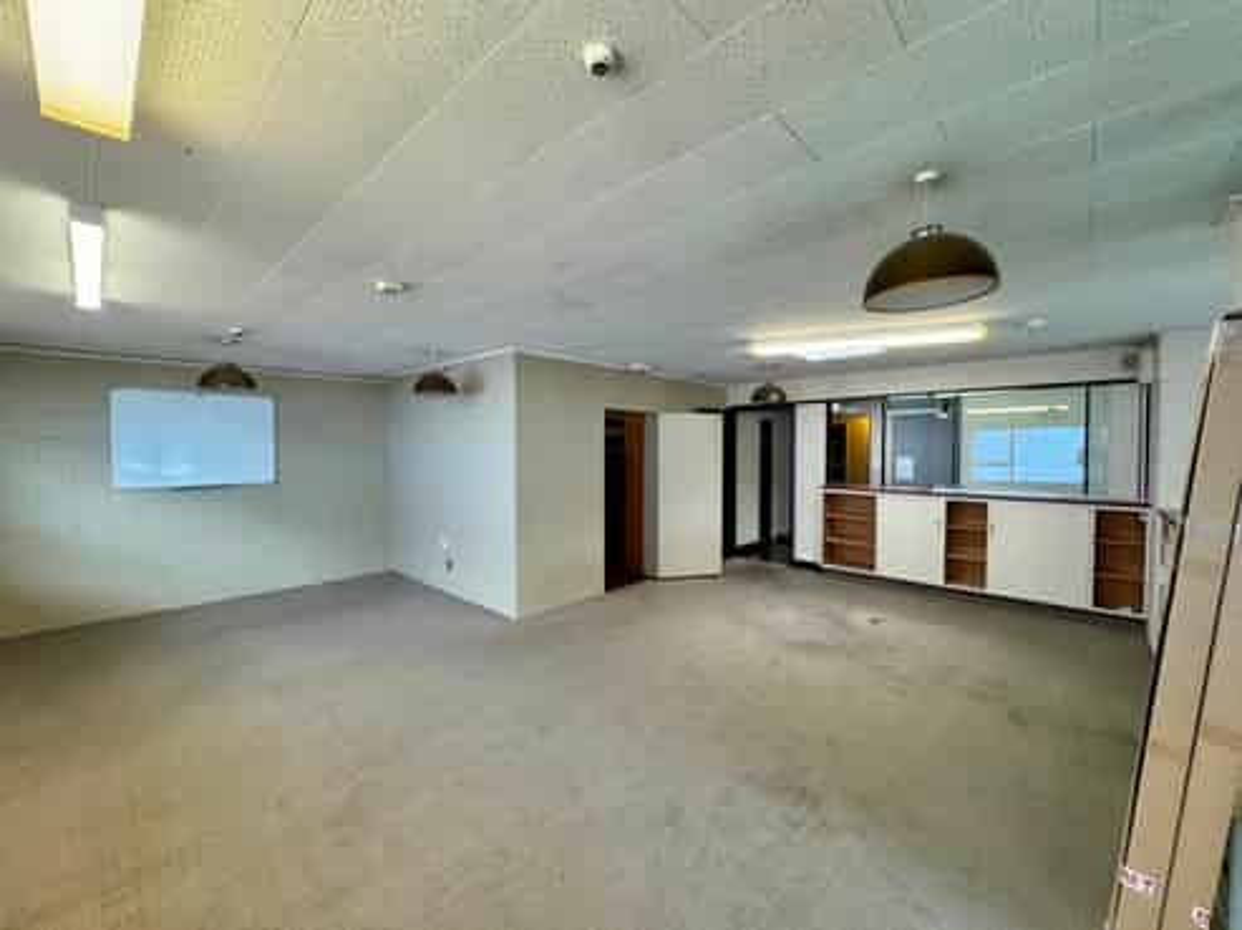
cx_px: 621
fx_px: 502
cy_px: 465
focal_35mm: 14
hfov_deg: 102.1
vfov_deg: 85.6
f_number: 2.2
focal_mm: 2.22
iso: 160
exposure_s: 1/100
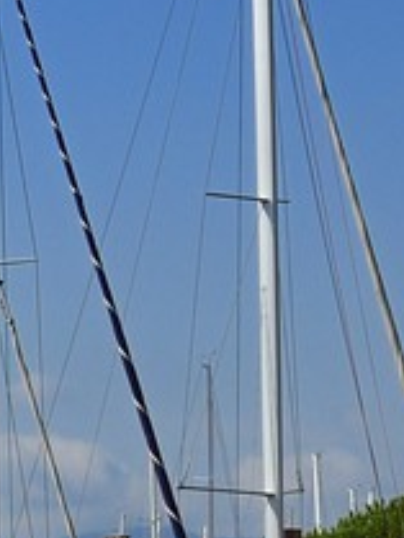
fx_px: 3653
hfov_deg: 5.6
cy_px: 834
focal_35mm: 235
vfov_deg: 8.2
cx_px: -1153
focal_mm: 32
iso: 200
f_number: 13
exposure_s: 1/250
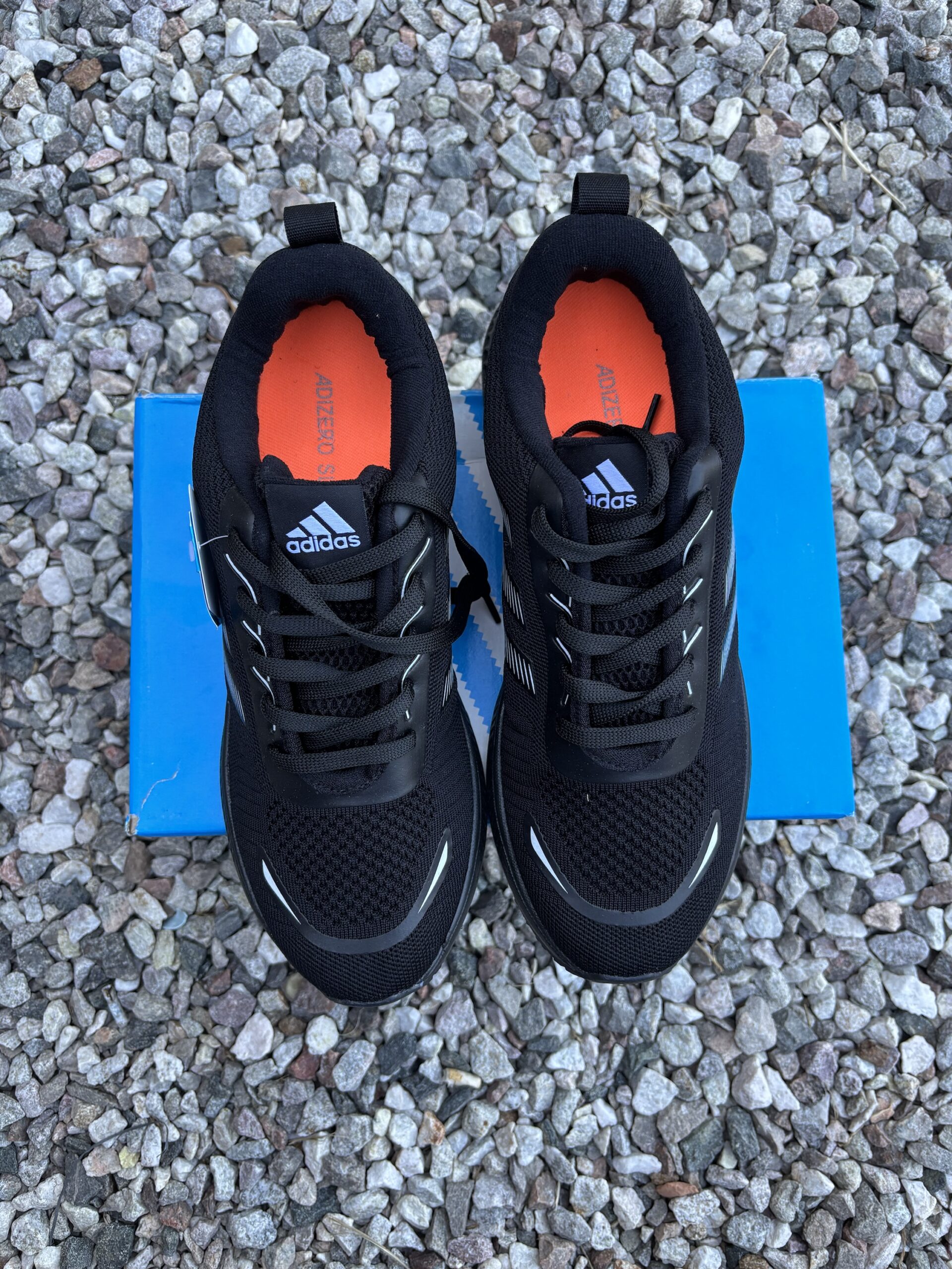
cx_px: 476
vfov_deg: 67.3
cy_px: 634
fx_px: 953
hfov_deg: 53.1
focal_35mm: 26
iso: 80
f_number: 1.6
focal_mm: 5.96
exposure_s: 1/121
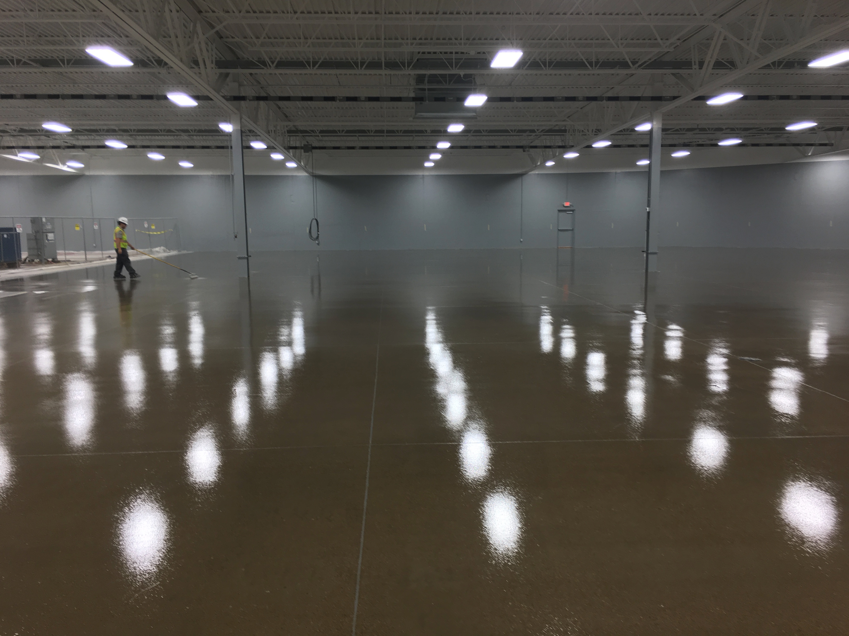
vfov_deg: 48.2
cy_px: 318
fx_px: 711
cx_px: 424
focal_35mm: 29
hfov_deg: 61.7
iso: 25
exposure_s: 1/40
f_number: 2.2
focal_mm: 4.15
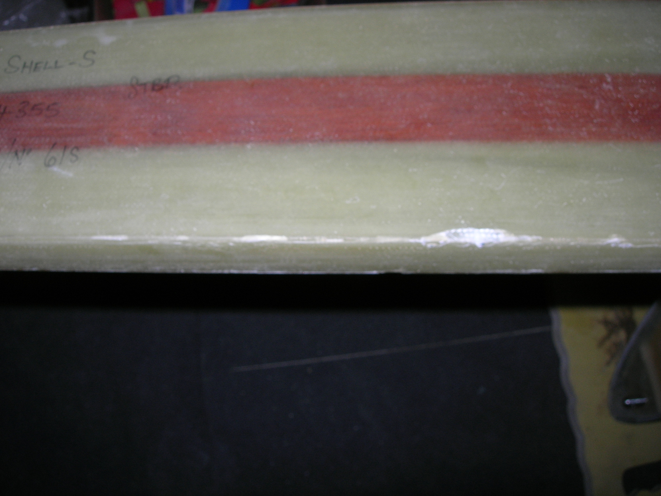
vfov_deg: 37.7
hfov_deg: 49.0
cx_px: 330
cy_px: 248
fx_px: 726
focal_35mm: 38
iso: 64
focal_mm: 7.8
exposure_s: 1/60.1
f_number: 4.8
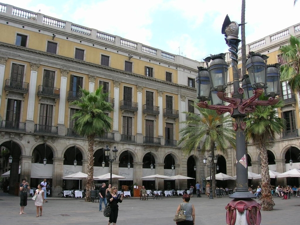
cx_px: 150
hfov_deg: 54.0
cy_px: 112
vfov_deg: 41.8
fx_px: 295
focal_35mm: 34
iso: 50
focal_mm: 5.7
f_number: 4.9
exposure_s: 1/103
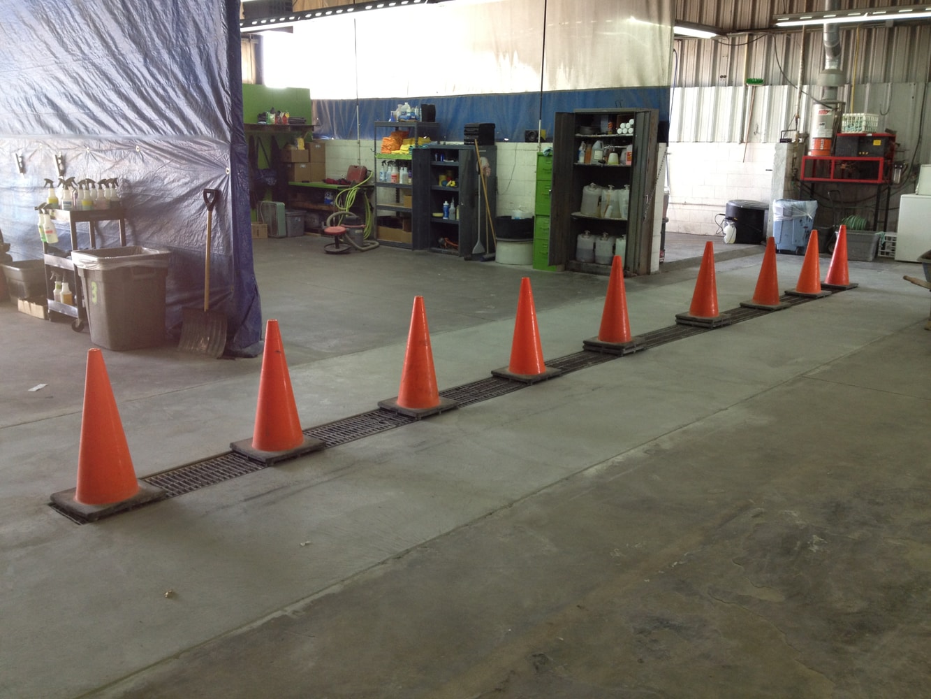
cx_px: 466
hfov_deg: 52.6
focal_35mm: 35
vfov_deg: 40.7
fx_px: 941
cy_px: 350
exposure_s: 1/40
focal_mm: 4.28
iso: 80
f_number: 2.4
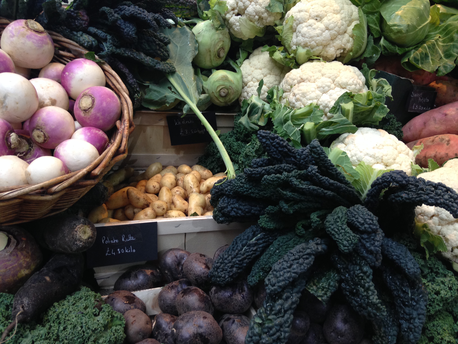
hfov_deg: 55.4
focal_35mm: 33
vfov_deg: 42.9
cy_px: 172
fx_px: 437
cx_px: 229
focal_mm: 4.12
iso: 100
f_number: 2.4
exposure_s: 1/20
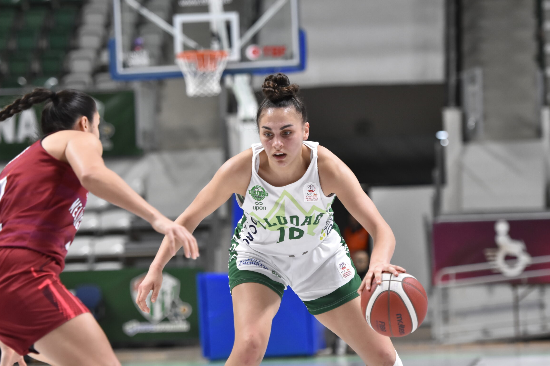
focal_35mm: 202
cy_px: 195
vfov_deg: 6.8
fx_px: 3086
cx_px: 251
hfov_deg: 10.2
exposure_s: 1/1000
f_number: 2.8
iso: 1600
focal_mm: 122
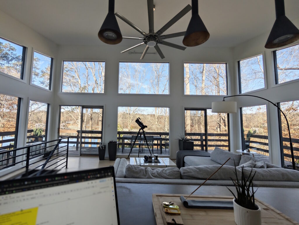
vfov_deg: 94.6
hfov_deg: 110.5
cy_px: 112
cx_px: 150
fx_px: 104
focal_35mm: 12
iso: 57
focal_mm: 2.02
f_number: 1.7
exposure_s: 1/1272
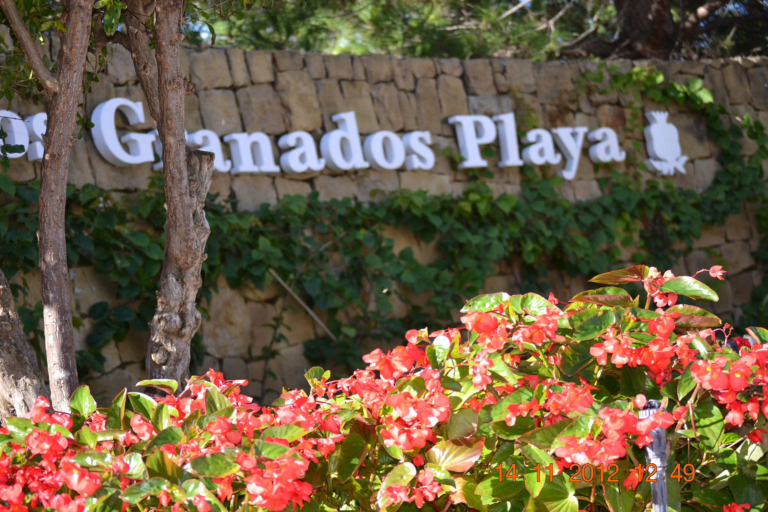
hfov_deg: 24.6
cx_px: 384
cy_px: 256
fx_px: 1760
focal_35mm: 82
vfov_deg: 16.6
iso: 100
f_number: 4
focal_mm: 55
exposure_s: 1/160
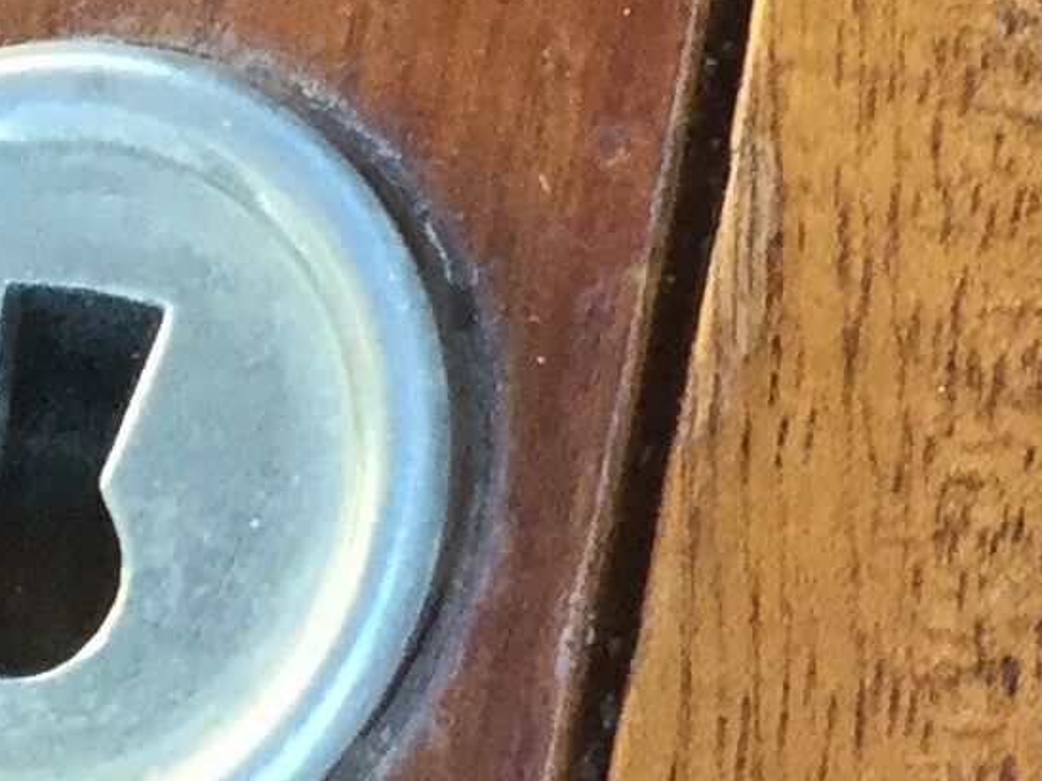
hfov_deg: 9.0
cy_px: -392
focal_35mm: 185
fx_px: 5568
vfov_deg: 7.9
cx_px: 2977
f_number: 2.4
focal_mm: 3.3
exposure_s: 1/33
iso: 40
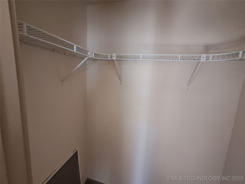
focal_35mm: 16
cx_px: 122
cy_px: 92
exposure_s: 1/24
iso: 400
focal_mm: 1.64
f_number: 2.2
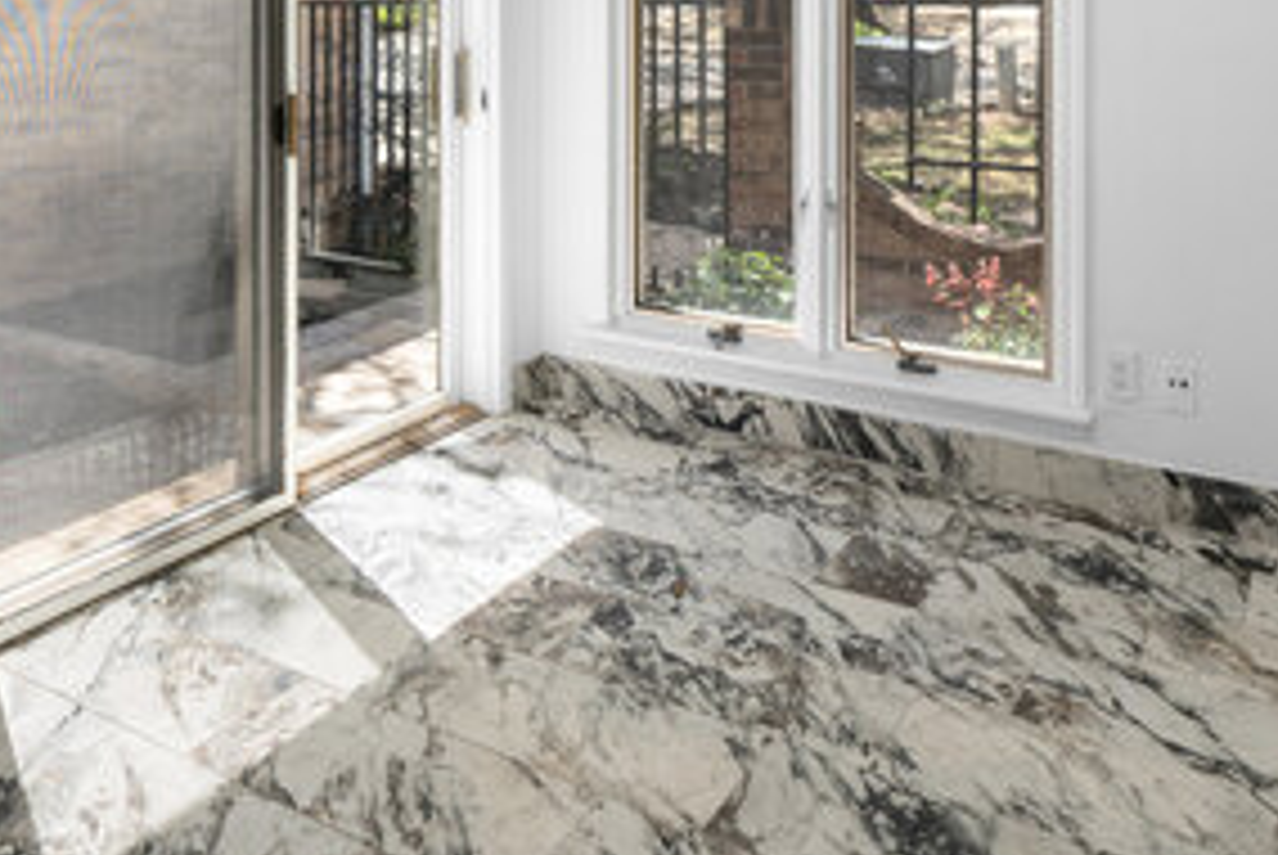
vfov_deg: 34.0
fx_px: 1279
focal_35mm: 36
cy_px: 16
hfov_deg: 52.1
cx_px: 423
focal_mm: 16
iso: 320
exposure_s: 1/80
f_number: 7.1
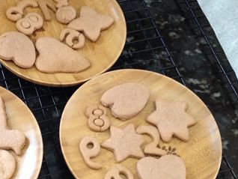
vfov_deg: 22.2
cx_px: 75
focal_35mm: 66
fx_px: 454
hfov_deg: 29.1
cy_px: 115
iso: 160
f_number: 2.4
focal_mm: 4.28
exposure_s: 1/20
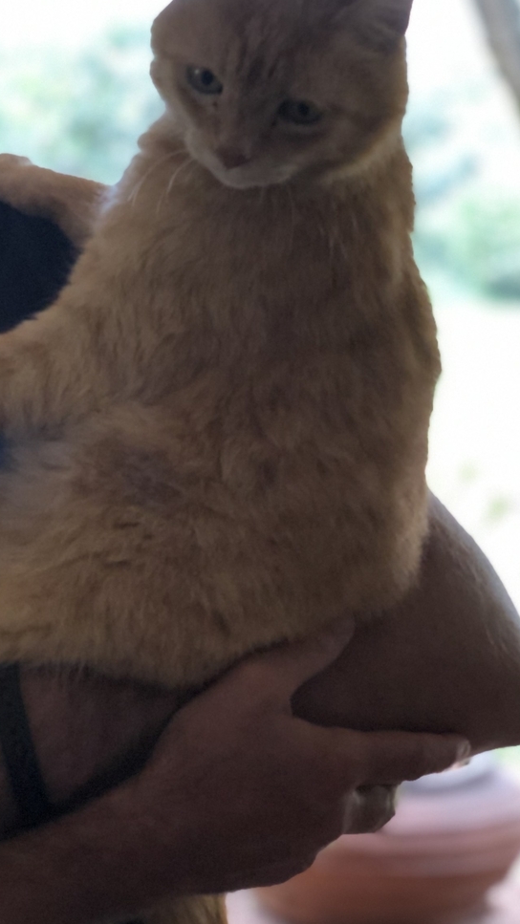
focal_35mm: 100
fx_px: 2451
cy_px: 232
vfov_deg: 21.2
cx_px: 37
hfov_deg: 12.0
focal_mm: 6
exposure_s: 1/60
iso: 64
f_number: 2.4
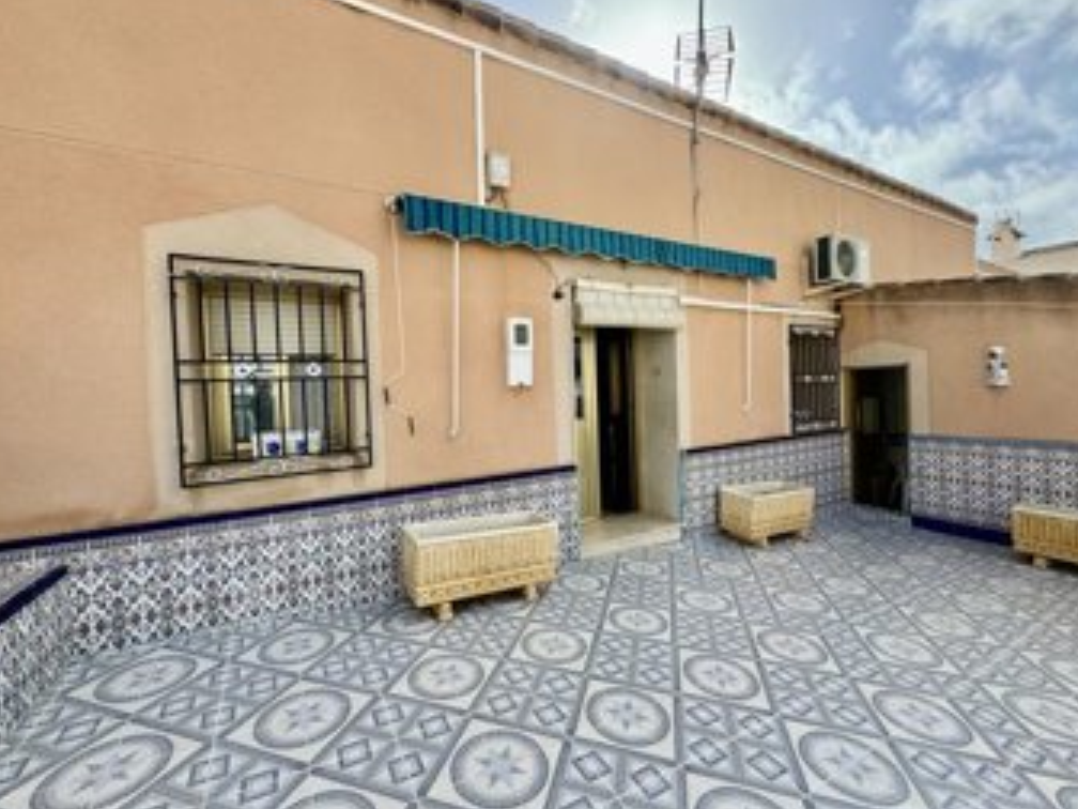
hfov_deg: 98.2
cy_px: 398
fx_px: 467
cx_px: 545
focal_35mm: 15
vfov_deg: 81.7
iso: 50
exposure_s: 1/910
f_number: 2.2
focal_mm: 2.22
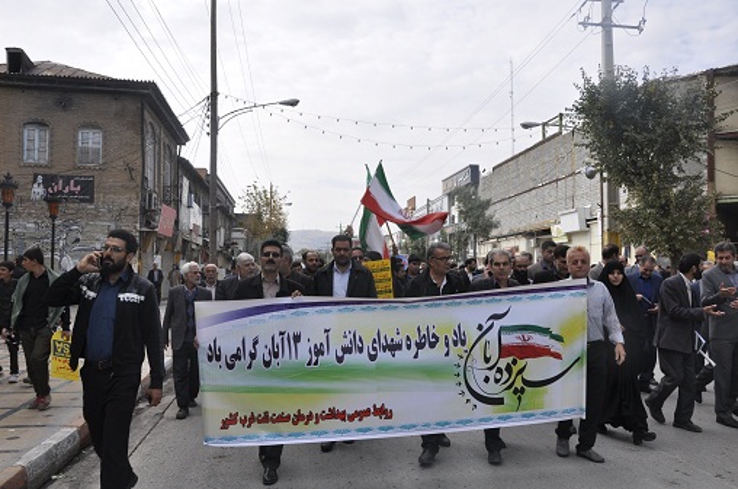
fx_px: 675
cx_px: 369
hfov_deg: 57.3
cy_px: 244
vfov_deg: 39.8
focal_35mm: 33
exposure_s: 1/160
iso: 200
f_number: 13
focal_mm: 22
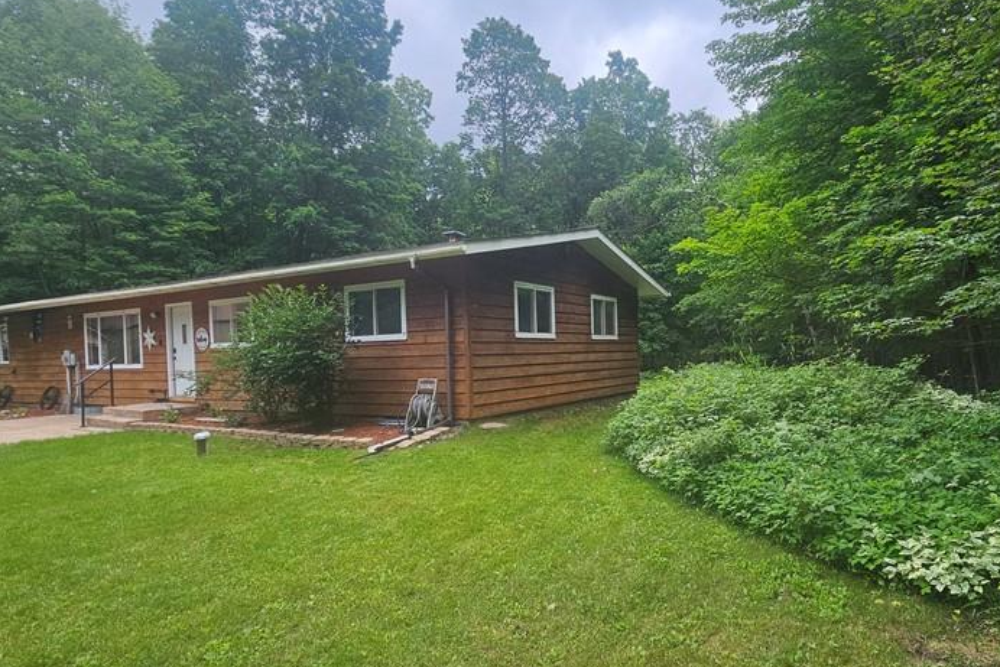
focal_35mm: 20
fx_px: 556
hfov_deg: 83.7
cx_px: 552
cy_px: 375
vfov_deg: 61.8
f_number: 2.2
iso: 50
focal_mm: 2.2
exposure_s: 1/965
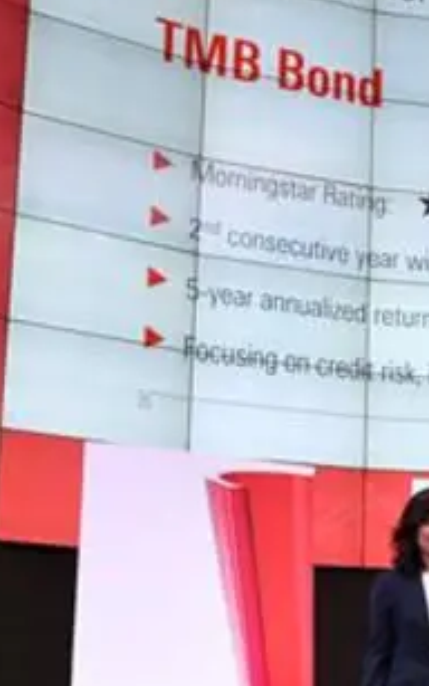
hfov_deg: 14.0
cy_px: 474
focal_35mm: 88
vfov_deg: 23.4
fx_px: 1645
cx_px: 614
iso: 1000
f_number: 4.5
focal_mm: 34
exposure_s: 1/160
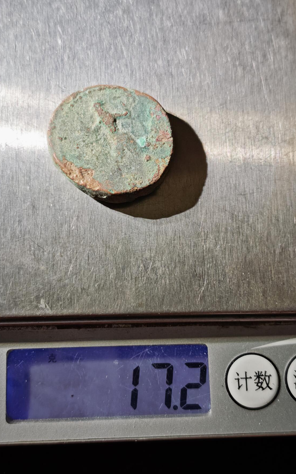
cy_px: 237
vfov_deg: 37.5
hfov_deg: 24.0
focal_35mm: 54
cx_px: 152
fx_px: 697
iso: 100
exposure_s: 1/100
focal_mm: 5.85
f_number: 1.63
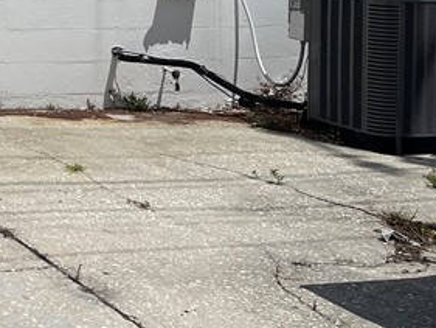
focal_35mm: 91
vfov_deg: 15.3
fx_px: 1147
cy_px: -134
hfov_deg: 18.3
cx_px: -275
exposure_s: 1/12048
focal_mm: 5.1
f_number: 1.6
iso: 40
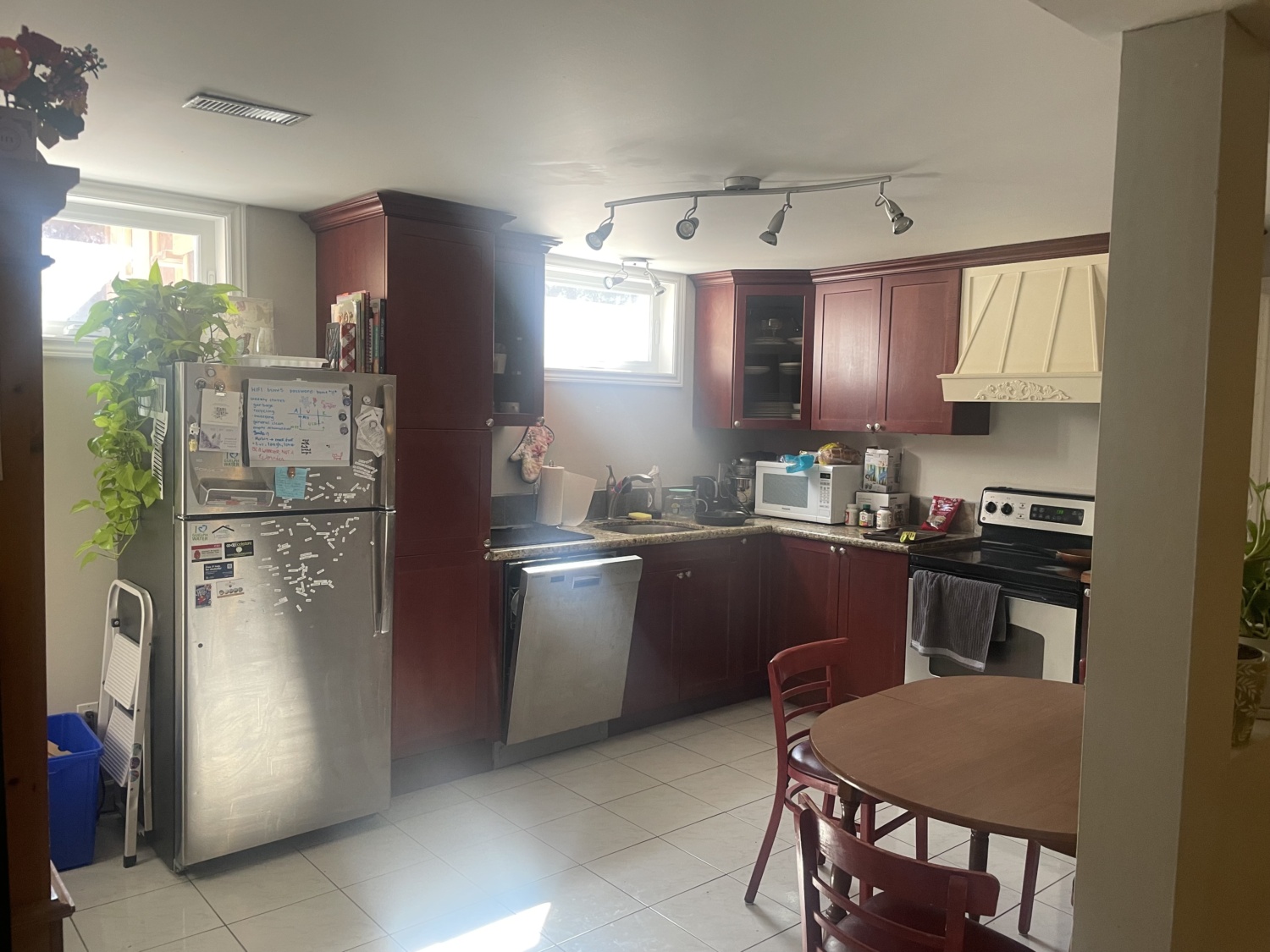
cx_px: 635
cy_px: 476
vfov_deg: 53.1
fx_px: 954
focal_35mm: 26
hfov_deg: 67.3
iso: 125
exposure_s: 1/60
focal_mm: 4.2
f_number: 1.6
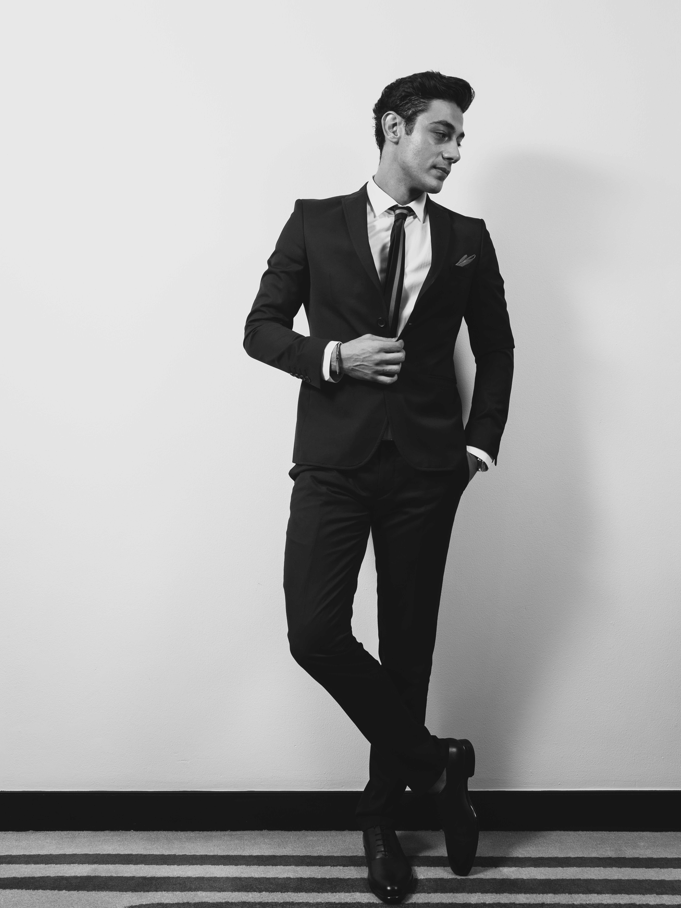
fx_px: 945
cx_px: 347
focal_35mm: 36
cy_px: 455
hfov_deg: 39.6
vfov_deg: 51.4
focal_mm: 45
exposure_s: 1/250
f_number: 6.3
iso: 800
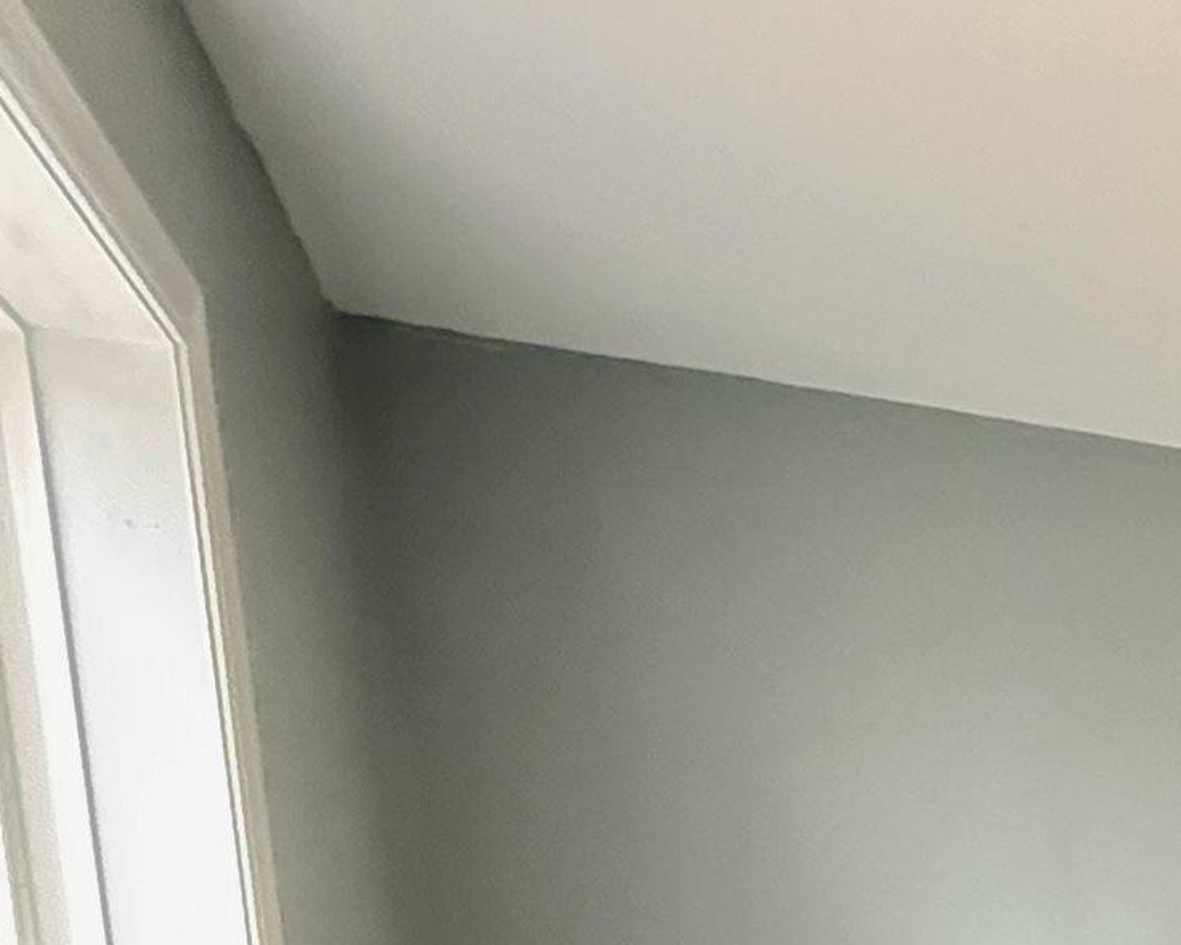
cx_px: 2202
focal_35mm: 57
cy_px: 1259
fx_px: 1993
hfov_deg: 20.7
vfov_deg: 23.3
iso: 640
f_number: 2.2
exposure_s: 1/60
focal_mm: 2.22
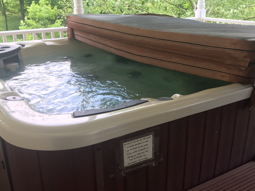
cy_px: 123
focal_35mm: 40
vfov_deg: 35.7
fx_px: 295
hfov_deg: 46.8
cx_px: 135
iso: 32
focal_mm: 4.15
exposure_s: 1/167
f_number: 2.2
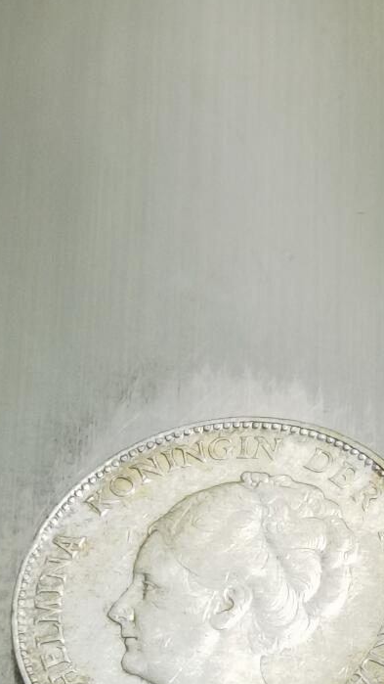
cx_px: 271
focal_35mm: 160
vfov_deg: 13.3
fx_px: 2897
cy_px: 618
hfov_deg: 7.6
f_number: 1.9
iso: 125
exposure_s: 1/100
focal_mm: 6.67
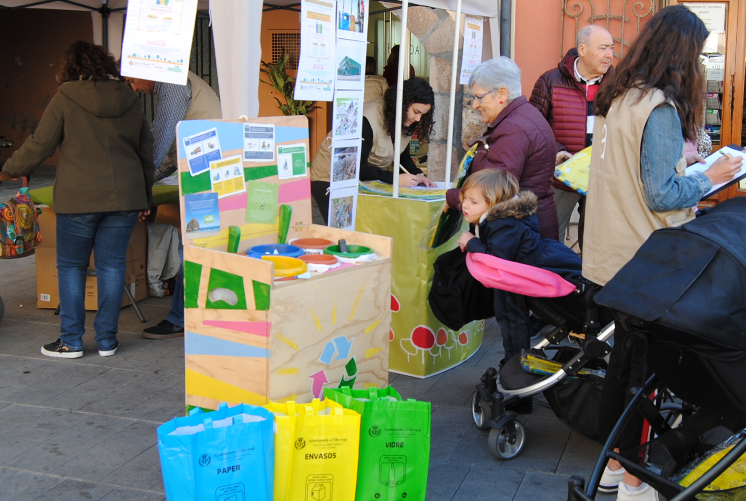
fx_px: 955
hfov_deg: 42.5
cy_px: 234
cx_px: 445
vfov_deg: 29.4
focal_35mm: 46
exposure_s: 1/125
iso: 180
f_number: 5.6
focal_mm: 18
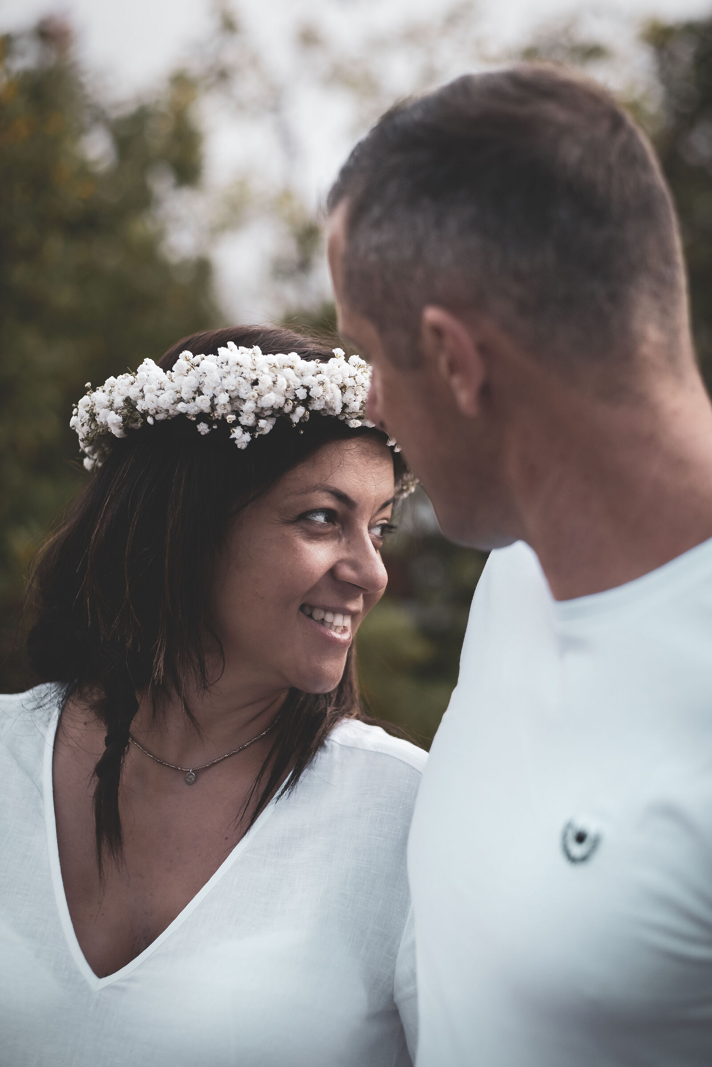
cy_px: 534
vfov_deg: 24.2
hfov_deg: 16.3
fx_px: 2492
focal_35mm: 84
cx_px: 356
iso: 400
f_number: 2
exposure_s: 1/4000
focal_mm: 56
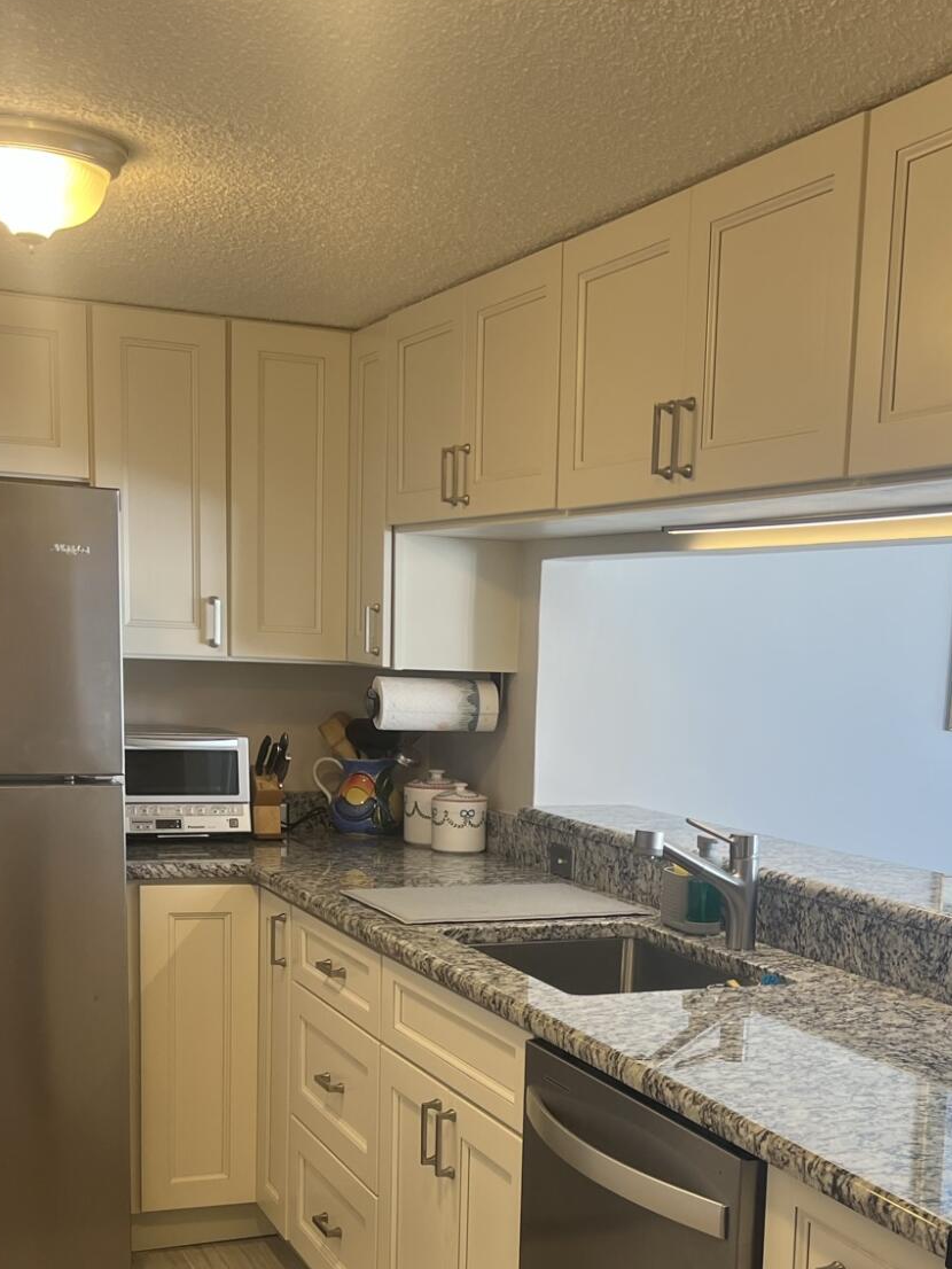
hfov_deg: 30.7
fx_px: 1723
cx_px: 612
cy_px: 966
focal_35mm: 47
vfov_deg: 39.2
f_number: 1.5
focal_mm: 5.7
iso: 80
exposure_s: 1/120
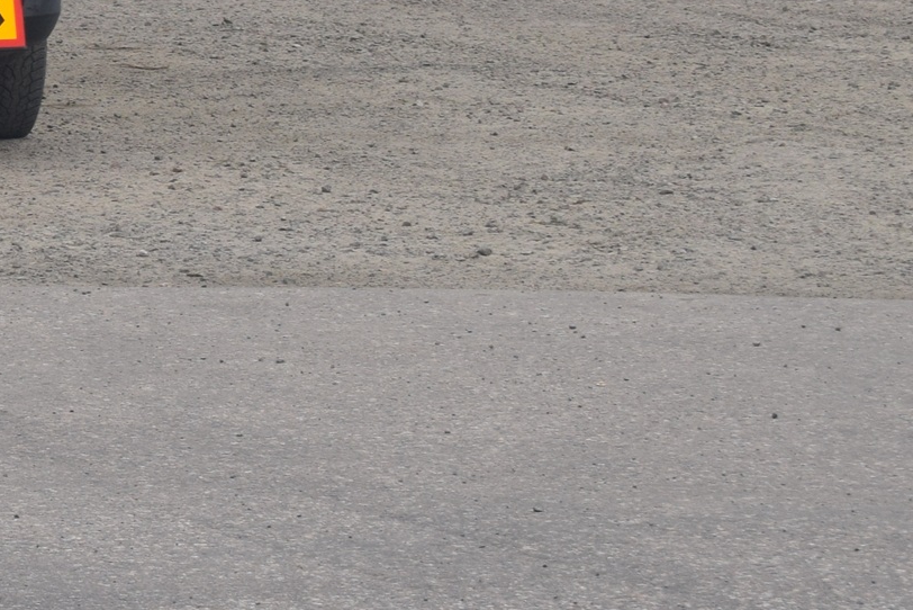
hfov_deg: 7.2
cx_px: -675
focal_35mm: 277
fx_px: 7027
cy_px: -244
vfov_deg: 4.9
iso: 200
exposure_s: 1/320
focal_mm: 50
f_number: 9
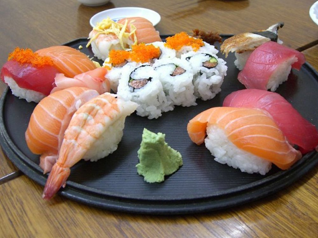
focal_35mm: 39
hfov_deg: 47.9
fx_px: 358
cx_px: 163
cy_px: 117
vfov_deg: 36.8
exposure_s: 1/15
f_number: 2.8
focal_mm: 7.9
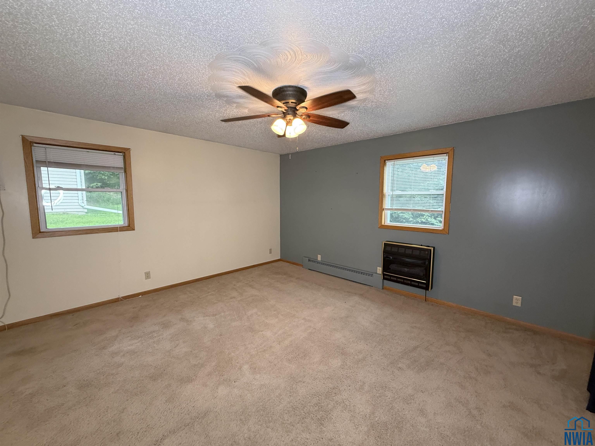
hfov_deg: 102.1
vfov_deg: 85.7
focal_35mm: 14
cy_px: 223
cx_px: 298
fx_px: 241
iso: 200
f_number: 2.2
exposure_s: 1/60
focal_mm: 2.22
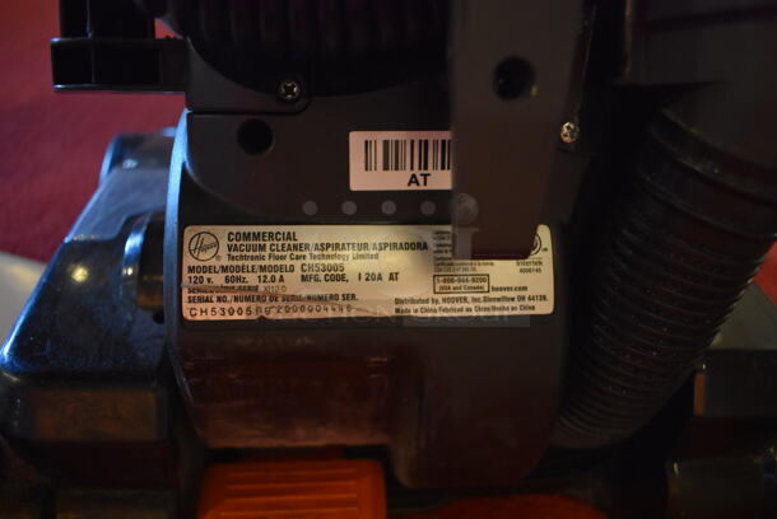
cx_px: 388
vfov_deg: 48.0
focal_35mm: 27
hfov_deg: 67.3
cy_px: 260
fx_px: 583
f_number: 3.5
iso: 3200
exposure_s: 1/60
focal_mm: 18
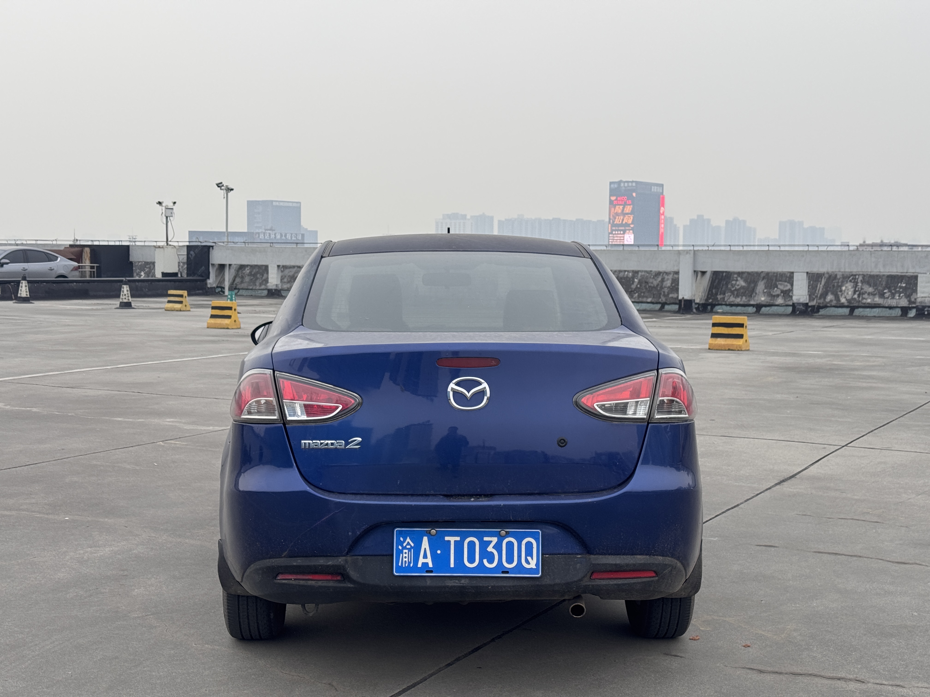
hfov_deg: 39.7
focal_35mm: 48
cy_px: 348
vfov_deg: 30.3
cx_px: 465
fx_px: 1290
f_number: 1.78
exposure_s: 1/651
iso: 64
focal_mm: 6.76
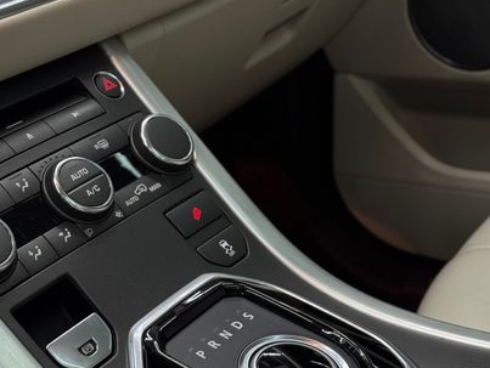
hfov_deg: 34.3
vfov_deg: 26.1
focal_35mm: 56
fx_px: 793
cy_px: 191
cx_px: 218
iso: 200
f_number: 1.78
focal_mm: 6.76
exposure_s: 1/60
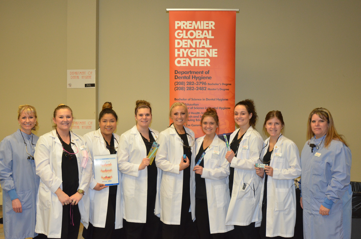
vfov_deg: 36.7
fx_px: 360
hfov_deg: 53.2
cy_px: 120
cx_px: 180
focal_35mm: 36
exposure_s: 1/60
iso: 2000
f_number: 6.3
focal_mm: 24
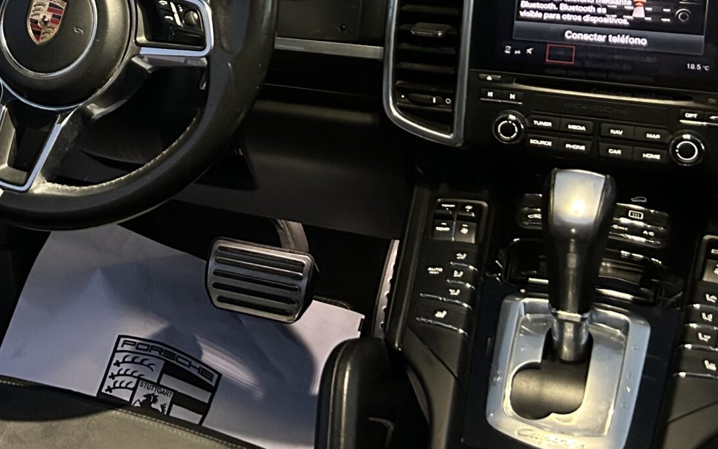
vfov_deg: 19.5
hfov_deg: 29.7
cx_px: 19
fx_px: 1272
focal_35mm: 65
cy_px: 13
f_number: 1.5
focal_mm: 5.7
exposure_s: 1/26
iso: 640
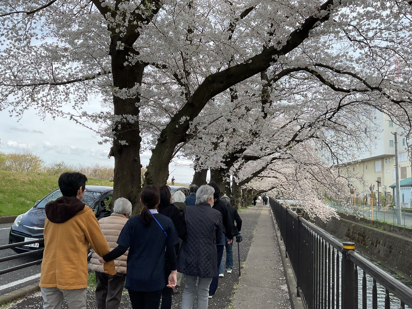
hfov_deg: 61.7
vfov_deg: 48.2
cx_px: 206
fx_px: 345
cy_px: 154
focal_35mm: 29
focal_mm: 3
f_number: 1.8
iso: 16
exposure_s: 1/574
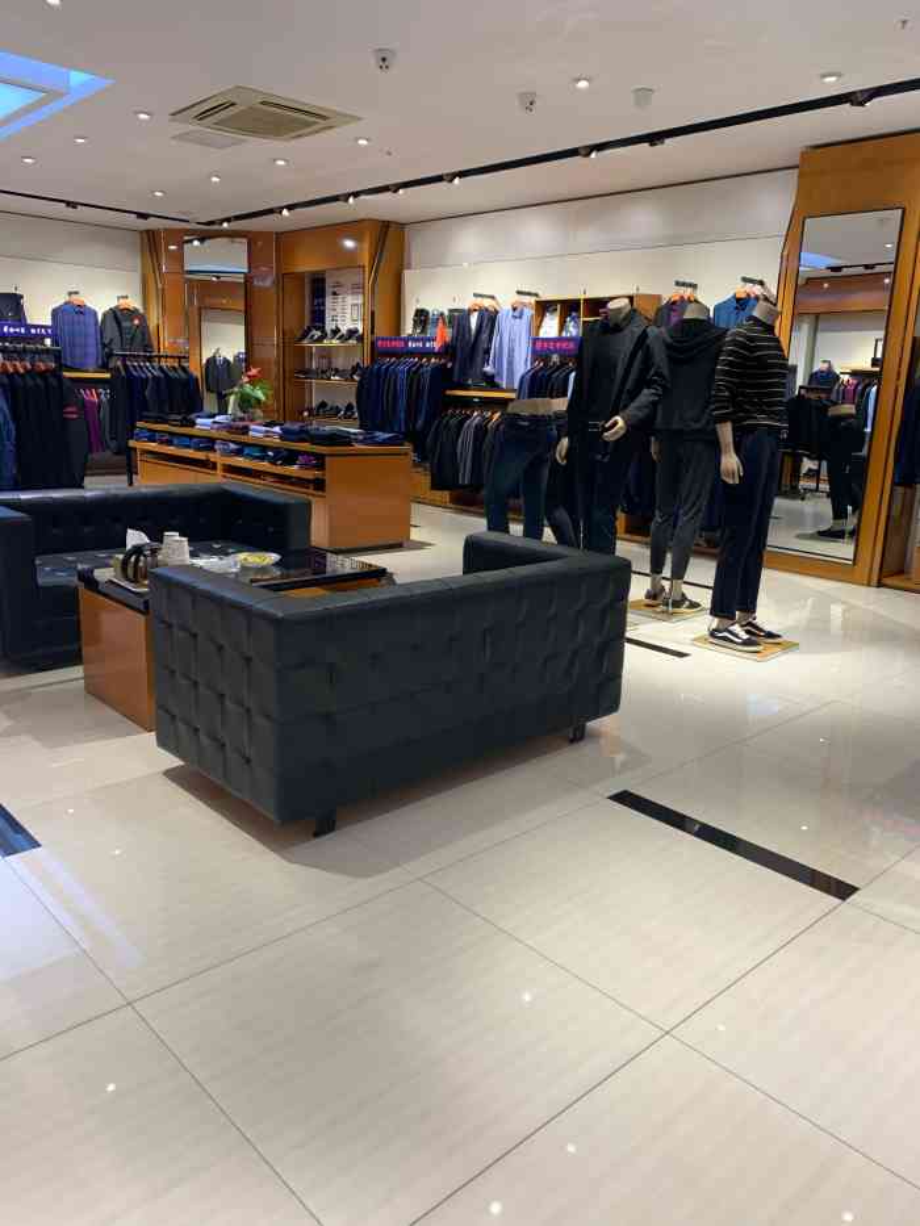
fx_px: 921
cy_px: 613
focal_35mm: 26
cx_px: 460
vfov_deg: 67.3
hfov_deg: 53.1
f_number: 1.8
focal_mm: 4.25
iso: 64
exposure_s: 1/100
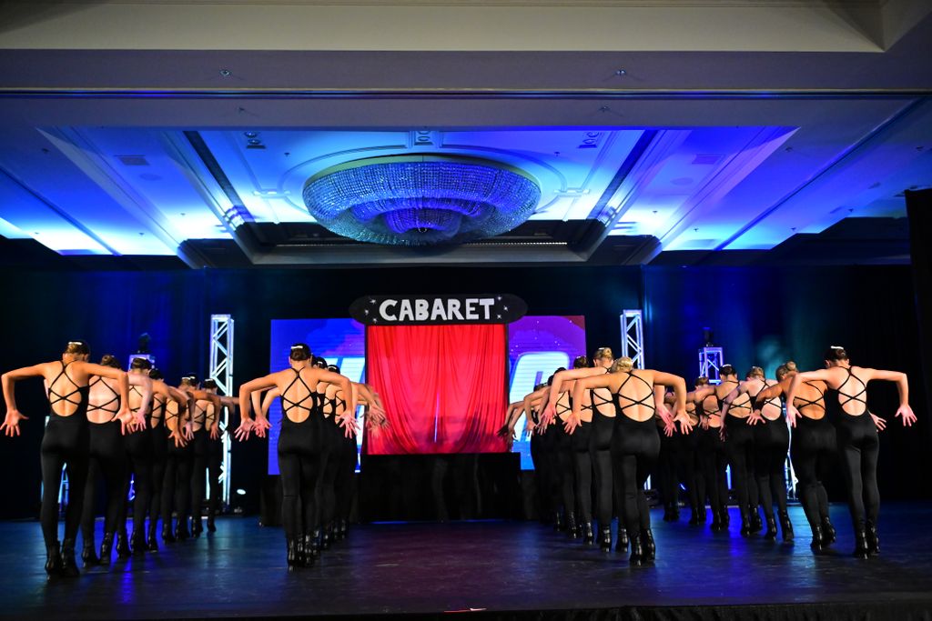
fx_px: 906
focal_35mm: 35
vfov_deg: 37.9
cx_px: 466
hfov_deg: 54.4
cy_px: 310
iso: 5000
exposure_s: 1/800
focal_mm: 35
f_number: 3.5
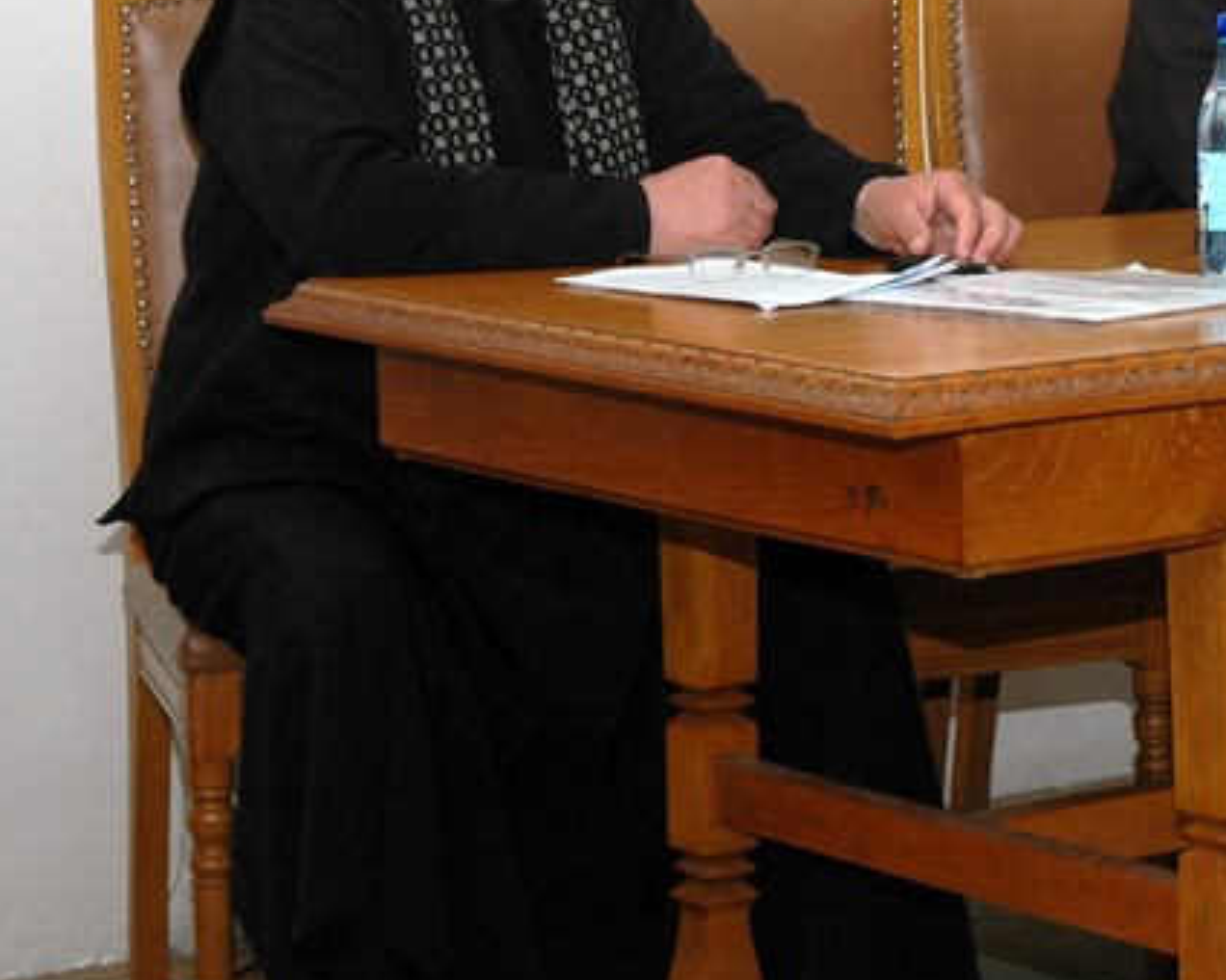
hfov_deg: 13.9
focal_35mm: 136
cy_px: 221
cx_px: 1264
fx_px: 4934
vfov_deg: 11.3
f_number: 4.5
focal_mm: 40
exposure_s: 1/60
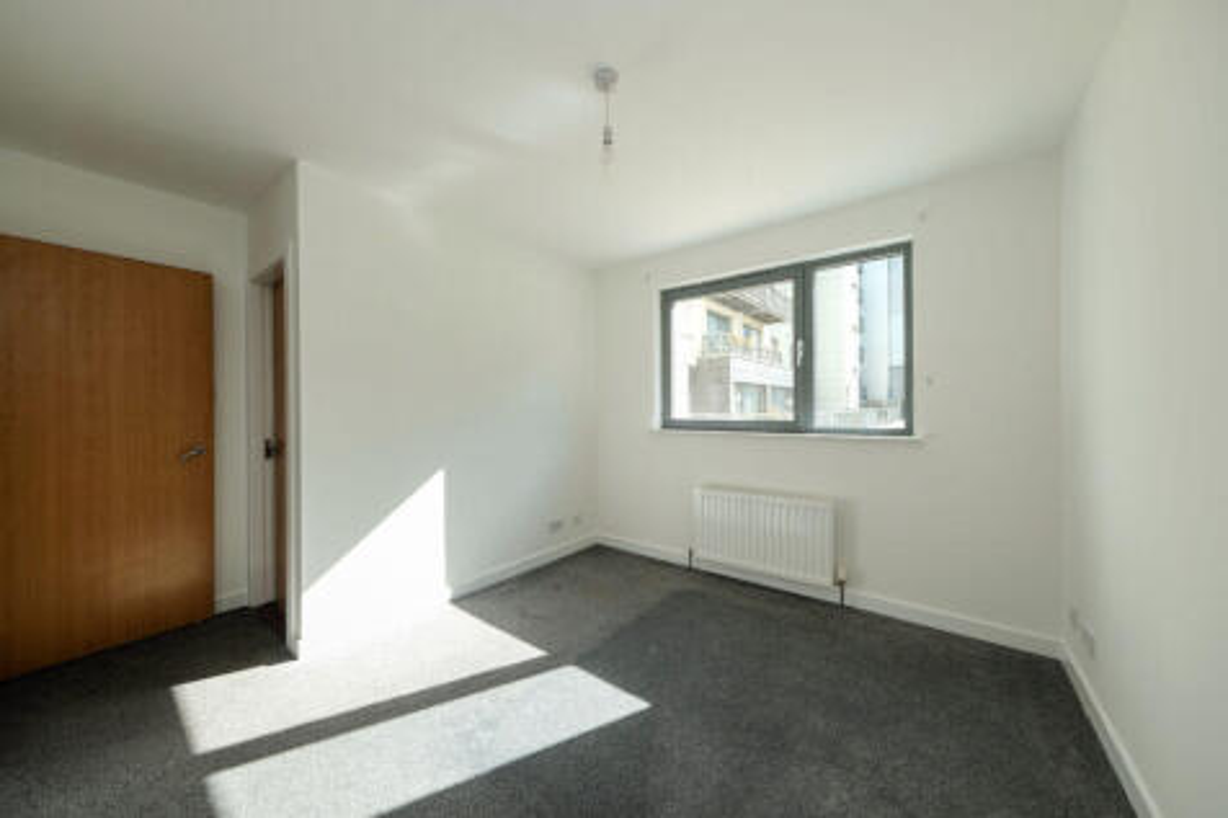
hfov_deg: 112.6
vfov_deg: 90.0
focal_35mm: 12
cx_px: 614
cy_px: 409
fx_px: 409
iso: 200
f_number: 5.6
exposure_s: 1/125
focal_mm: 8
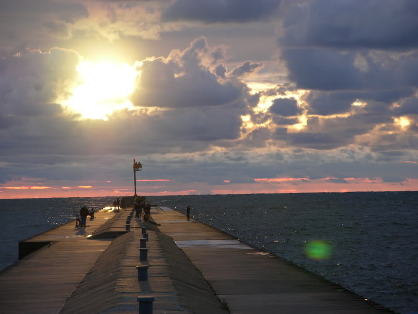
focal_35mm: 210
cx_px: 209
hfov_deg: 9.4
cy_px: 157
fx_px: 2536
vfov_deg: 7.1
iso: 100
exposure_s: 1/151
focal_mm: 52.4
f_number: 4.1
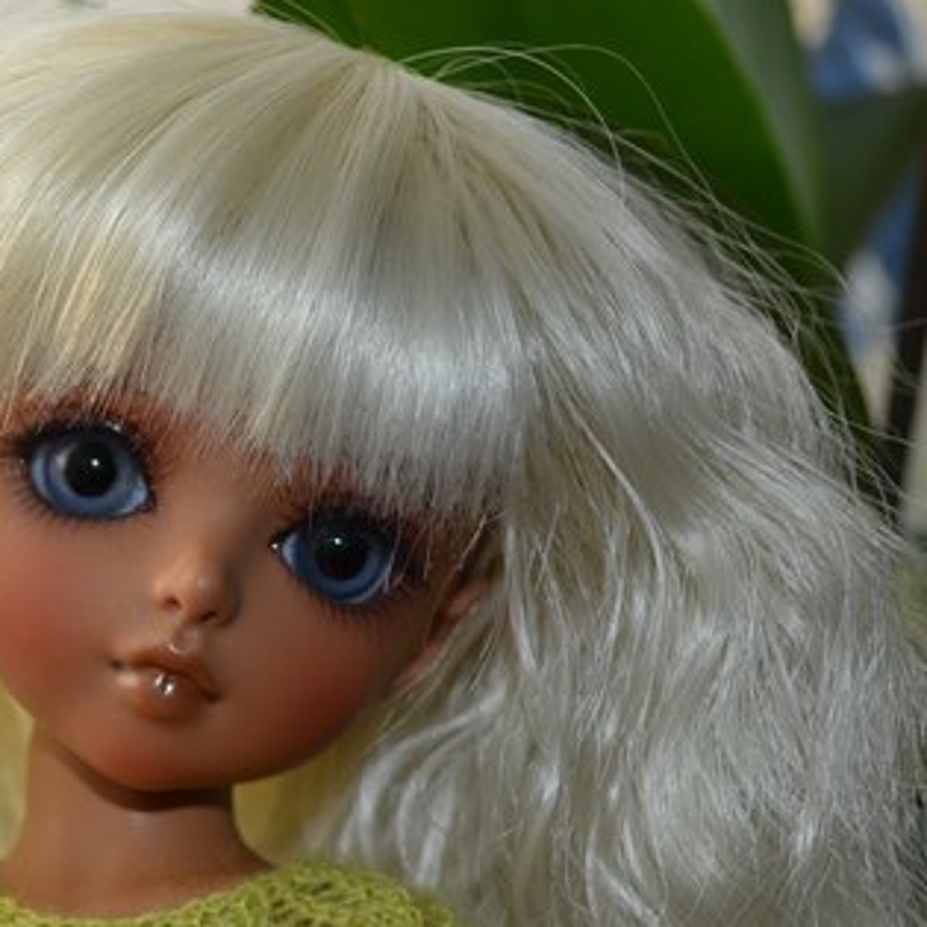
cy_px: 653
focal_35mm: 91
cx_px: 100
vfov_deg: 19.0
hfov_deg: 18.8
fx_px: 2757
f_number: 4.5
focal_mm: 30
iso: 125
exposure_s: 1/125
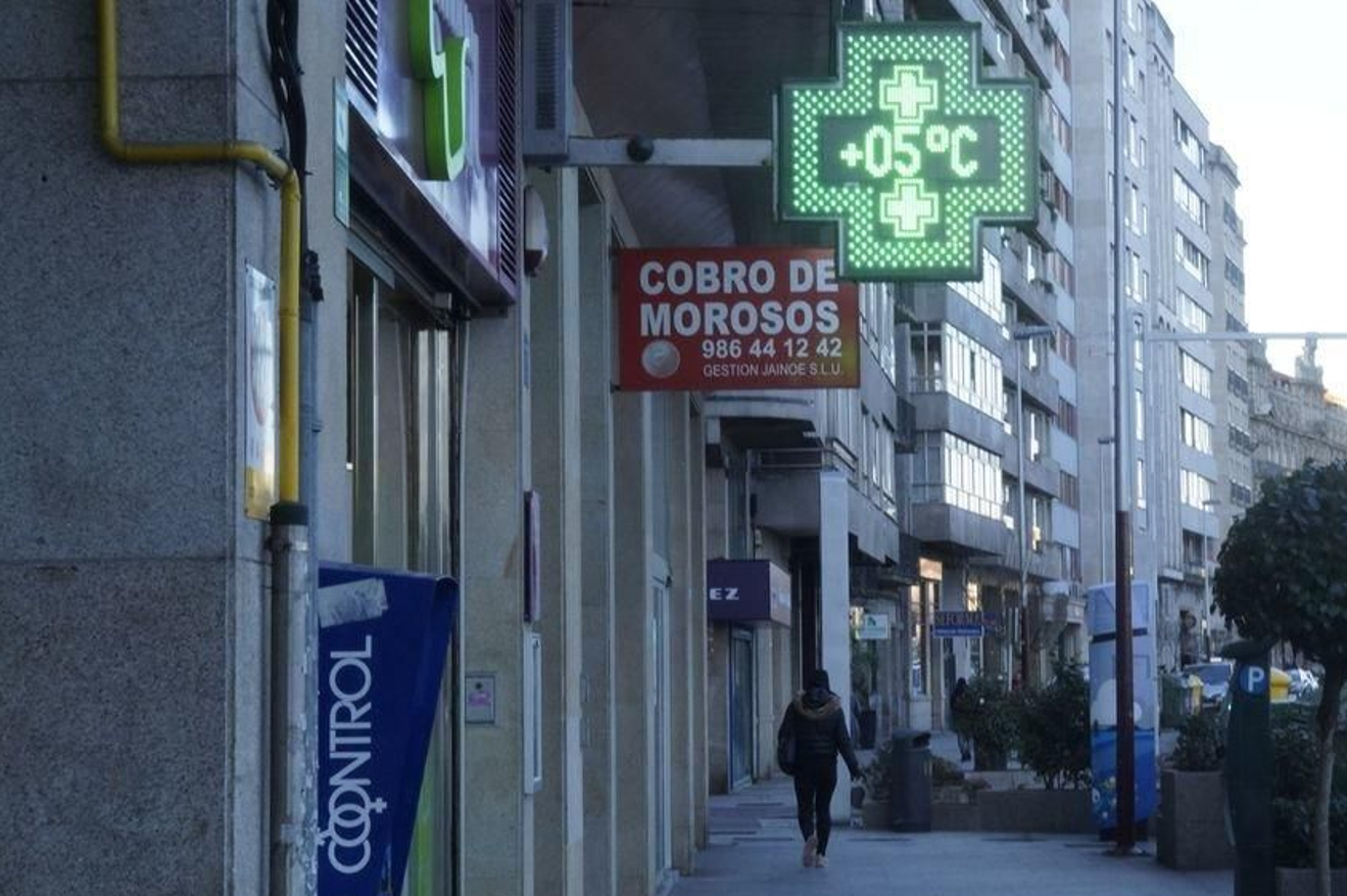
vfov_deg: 15.0
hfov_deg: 22.4
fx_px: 3402
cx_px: 816
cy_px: 390
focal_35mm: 91
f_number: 29
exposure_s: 1/15
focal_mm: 50
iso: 800
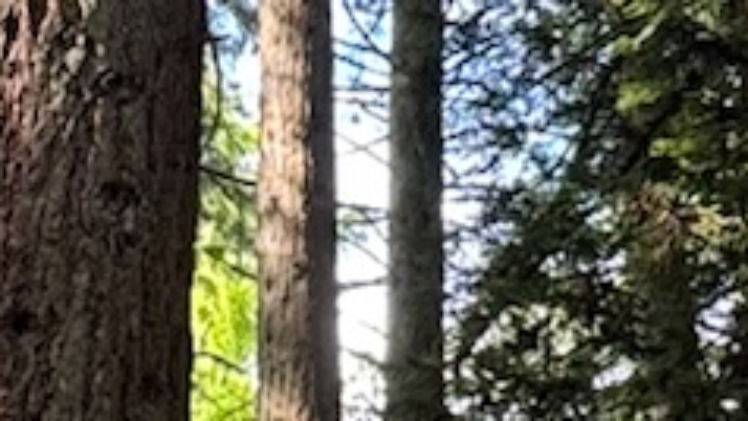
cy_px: -110
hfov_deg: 16.3
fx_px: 2599
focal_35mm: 131
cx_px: 192
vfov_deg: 9.1
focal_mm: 2.22
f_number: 2.2
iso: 125
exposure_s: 1/99
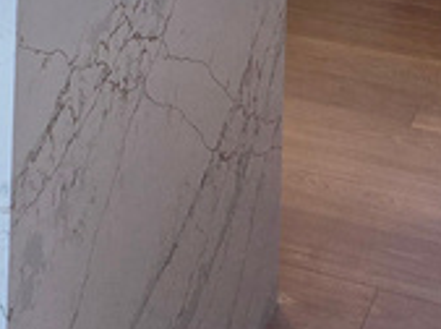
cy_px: -334
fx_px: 1004
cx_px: 162
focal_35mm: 79
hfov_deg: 24.7
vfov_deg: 15.0
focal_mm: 2.2
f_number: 2.2
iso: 64
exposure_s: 1/120
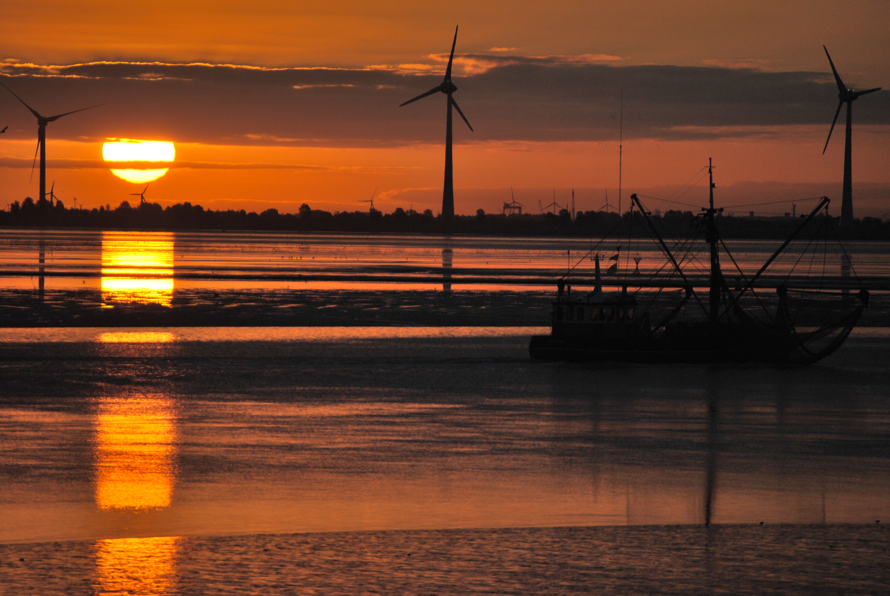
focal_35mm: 300
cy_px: 298
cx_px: 445
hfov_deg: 6.9
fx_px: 7426
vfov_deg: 4.6
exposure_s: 1/1000
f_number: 5.6
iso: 160
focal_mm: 200
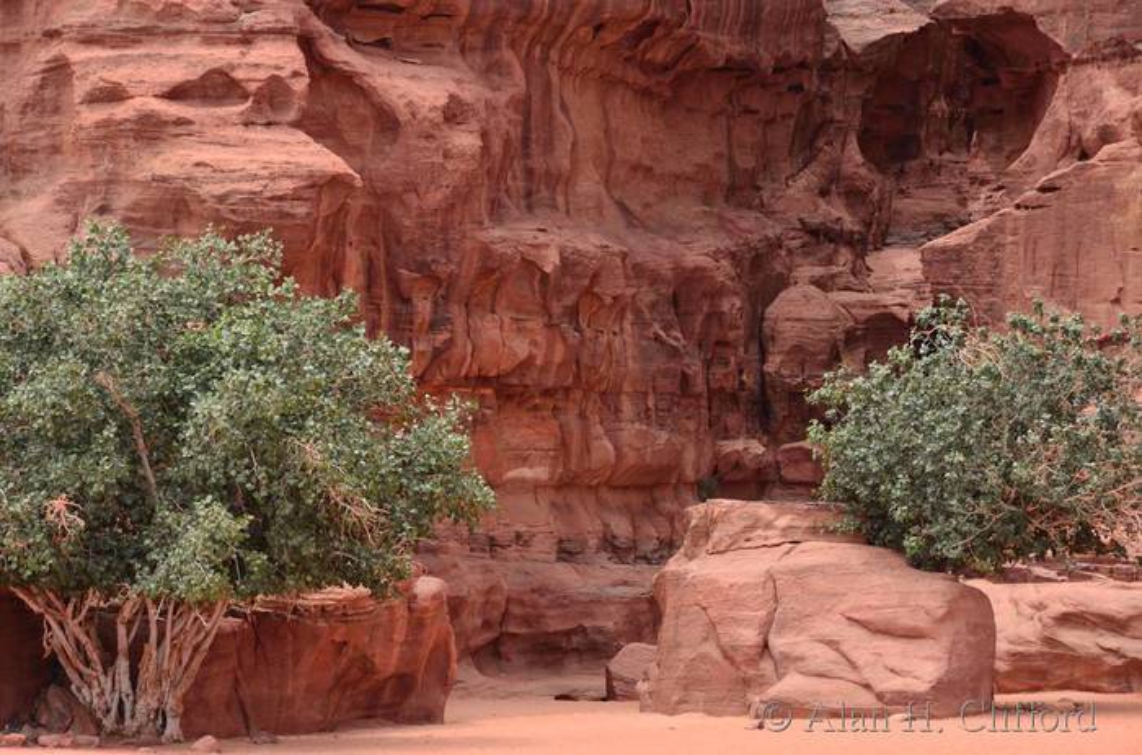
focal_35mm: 180
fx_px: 5696
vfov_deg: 7.6
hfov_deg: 11.4
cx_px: 571
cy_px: 378
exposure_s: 1/125
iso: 100
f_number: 8
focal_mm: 120
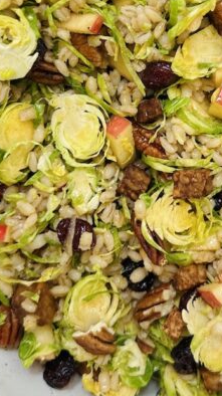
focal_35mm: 54
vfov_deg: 37.8
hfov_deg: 21.9
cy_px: 113
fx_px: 566
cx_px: 179
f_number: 1.78
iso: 160
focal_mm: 6.86
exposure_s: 1/50
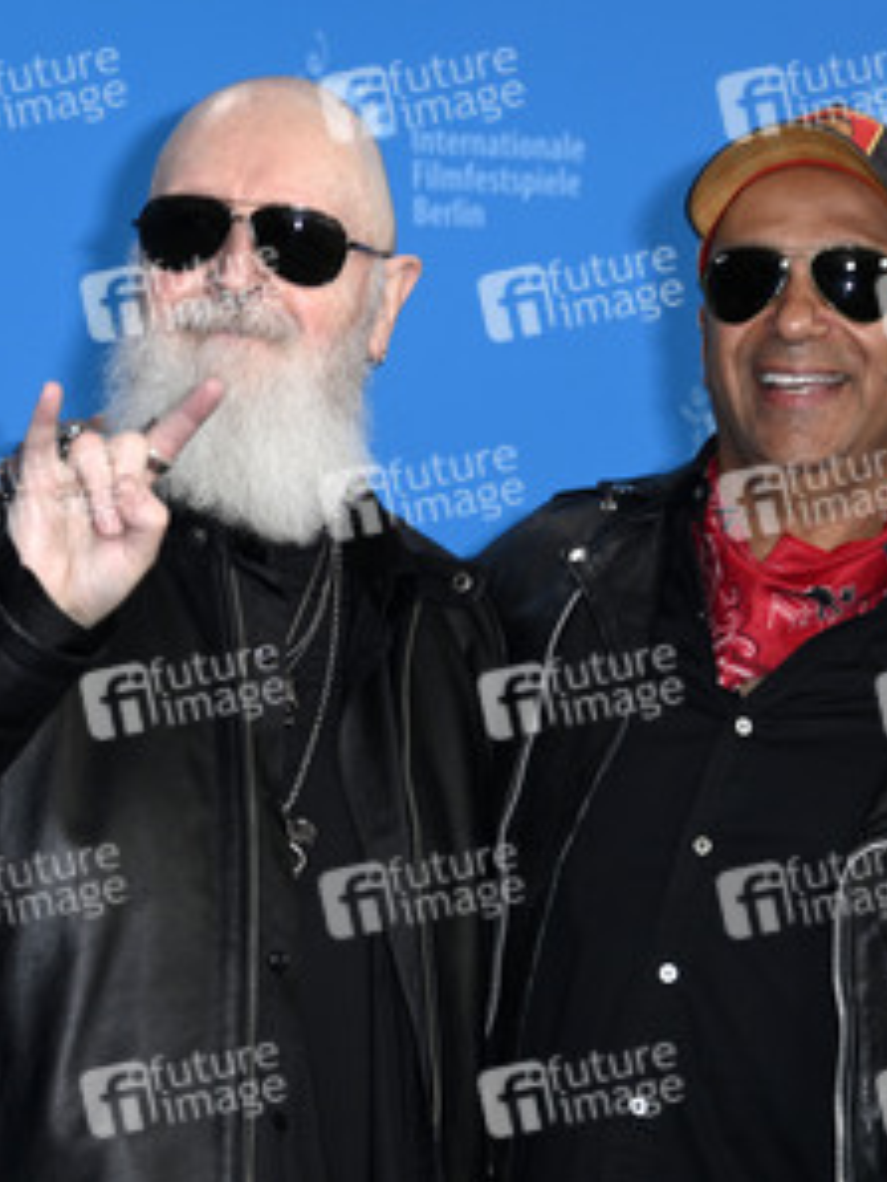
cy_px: 593
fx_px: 5224
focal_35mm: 153
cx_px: 475
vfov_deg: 12.9
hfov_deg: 9.7
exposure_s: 1/250
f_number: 5.6
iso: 1000
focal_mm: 105
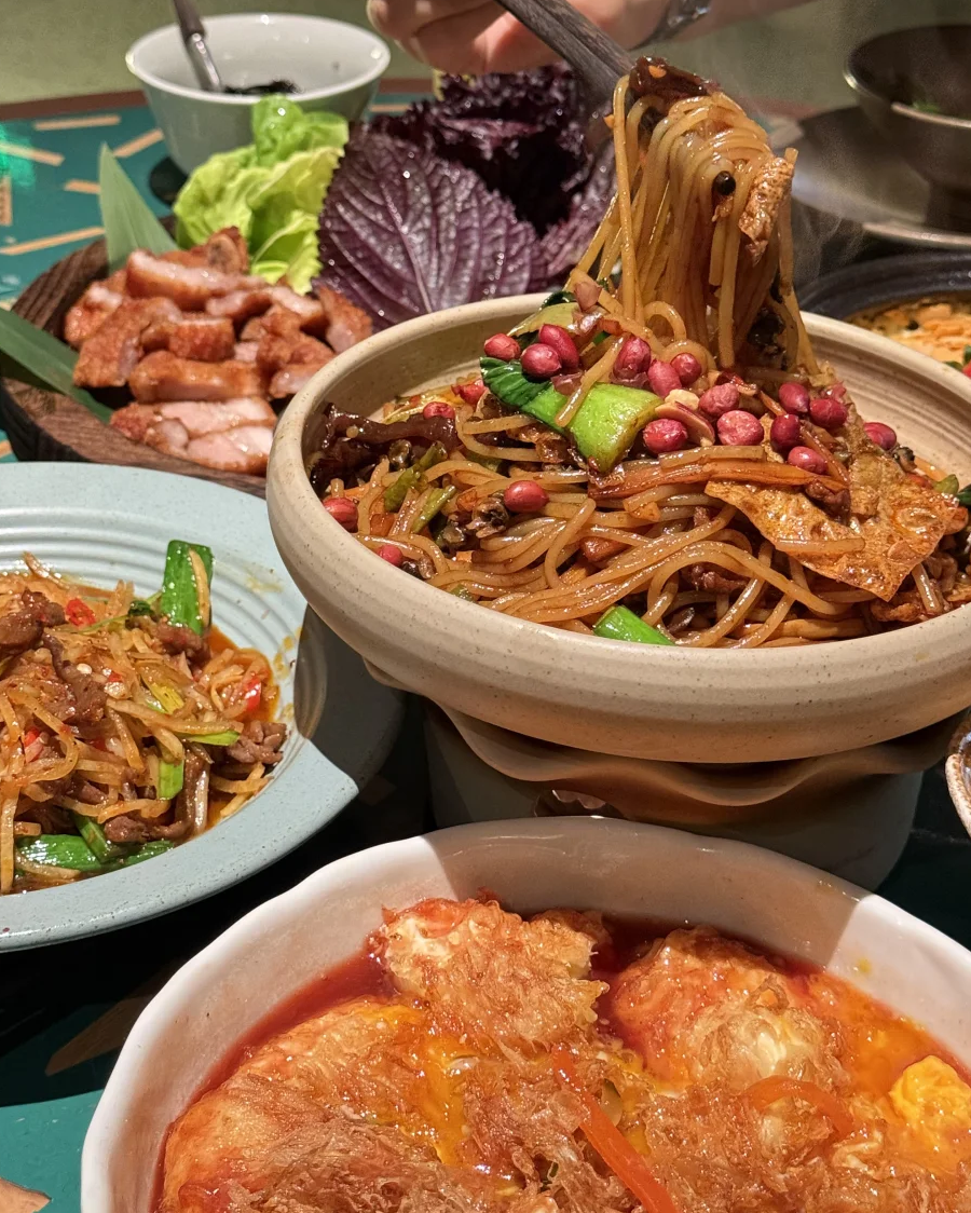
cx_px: 420
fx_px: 2154
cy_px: 454
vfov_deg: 31.3
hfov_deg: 25.4
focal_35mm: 60
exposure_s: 1/40
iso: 400
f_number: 1.78
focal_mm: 6.76
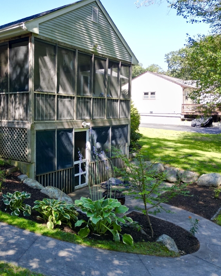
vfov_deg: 52.8
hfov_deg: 41.7
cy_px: 128
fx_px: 278
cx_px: 49
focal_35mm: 34
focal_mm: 6.72
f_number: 1.7
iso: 100
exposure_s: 1/640
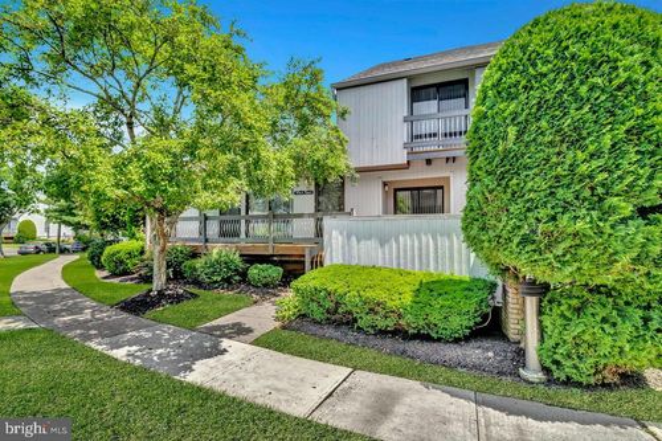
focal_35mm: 16
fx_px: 294
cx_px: 331
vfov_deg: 73.7
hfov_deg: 96.8
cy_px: 220
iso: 320
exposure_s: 1/320
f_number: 5.6
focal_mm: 16
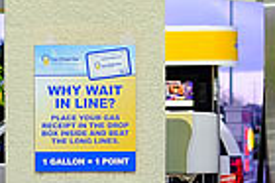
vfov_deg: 9.1
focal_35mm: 150
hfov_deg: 13.6
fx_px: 1144
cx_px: 65
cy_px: 155
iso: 400
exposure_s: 1/140
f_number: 1.6
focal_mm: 23
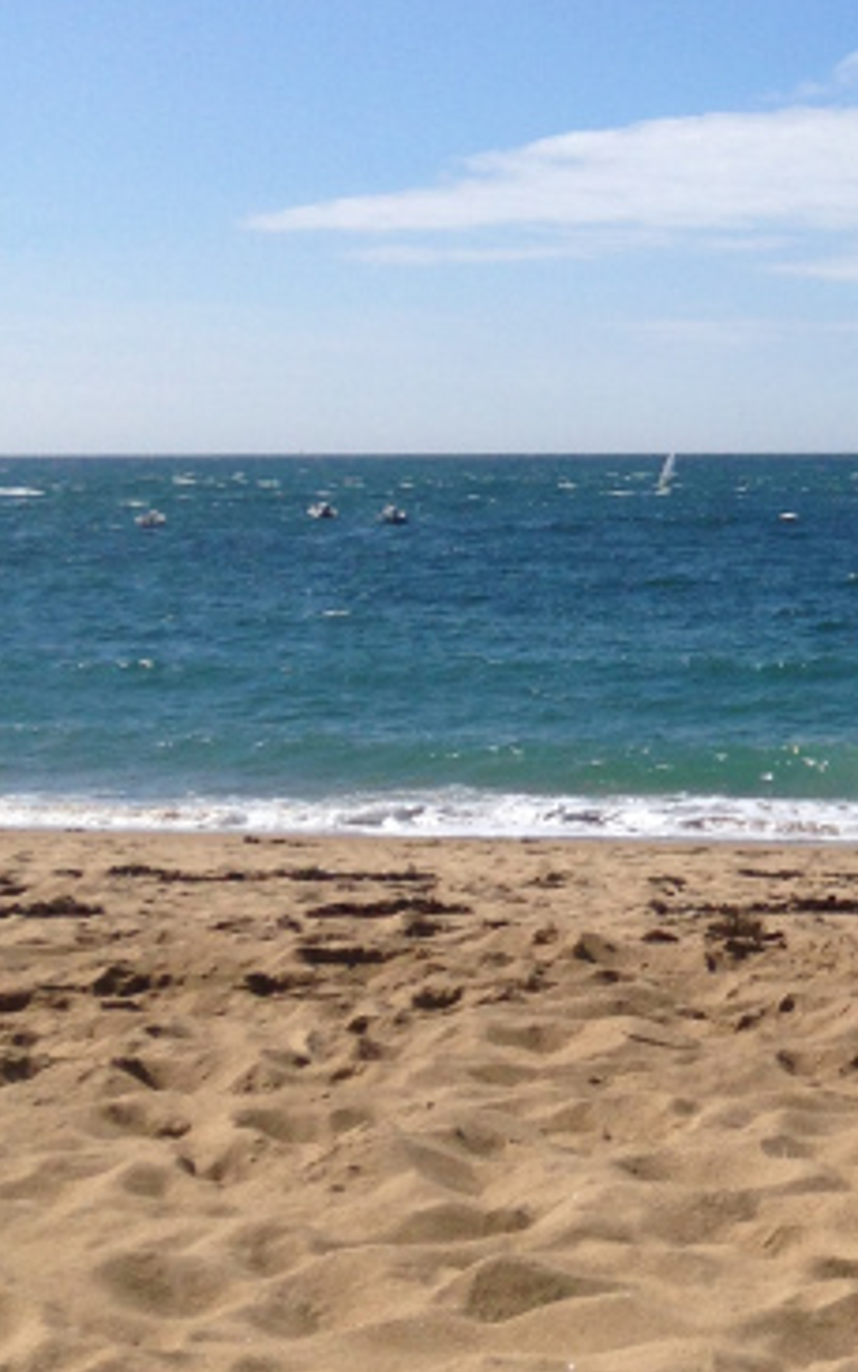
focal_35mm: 86
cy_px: 390
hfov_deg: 14.3
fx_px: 3215
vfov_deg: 23.9
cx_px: 1250
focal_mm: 4.12
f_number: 2.4
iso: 50
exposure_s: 1/3390
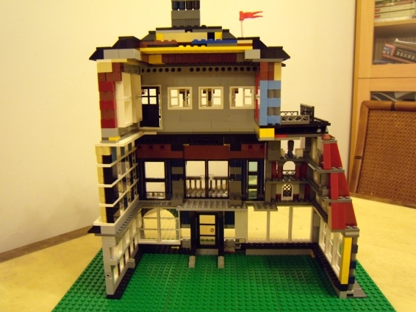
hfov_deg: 63.5
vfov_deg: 49.7
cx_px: 208
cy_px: 156
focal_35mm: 28
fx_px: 336
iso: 400
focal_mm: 6
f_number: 2.8
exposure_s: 1/13
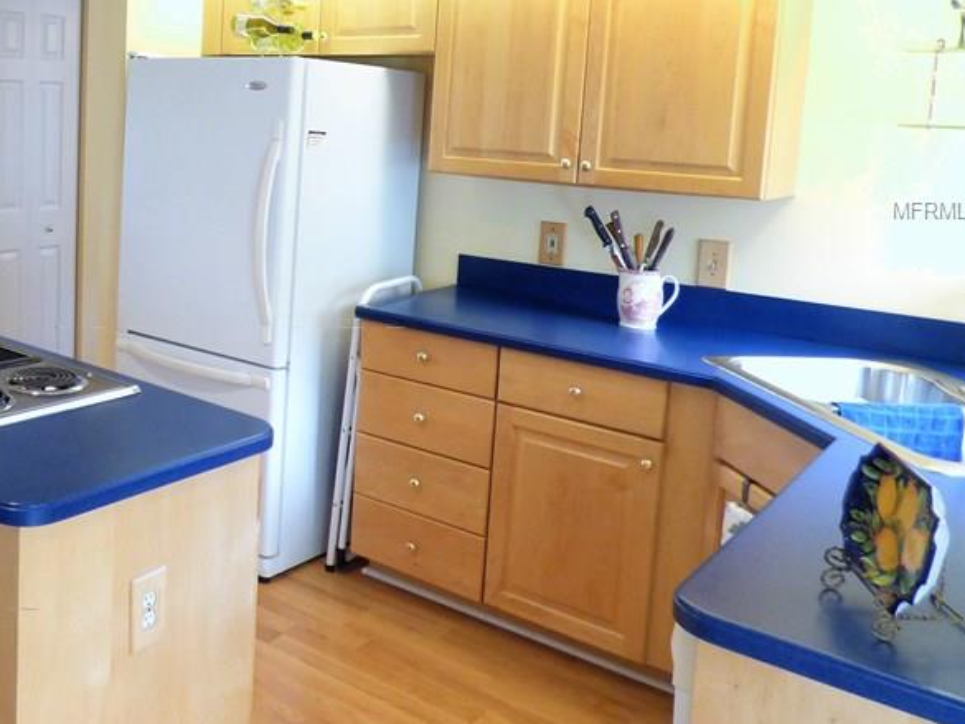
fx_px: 976
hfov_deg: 48.5
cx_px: 145
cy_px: 209
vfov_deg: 39.9
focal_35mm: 35
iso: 400
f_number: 2.8
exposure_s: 1/30
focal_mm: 3.58
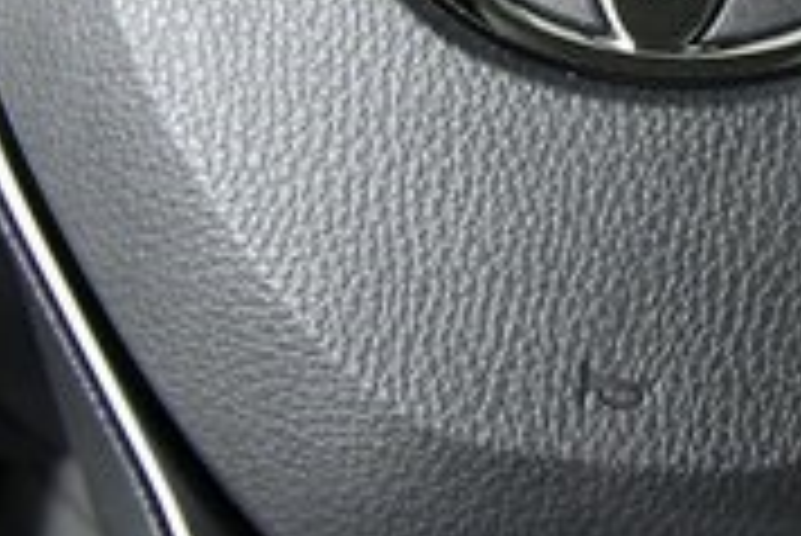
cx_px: 634
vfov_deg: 12.4
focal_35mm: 108
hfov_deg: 18.7
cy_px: -110
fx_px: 2405
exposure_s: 1/250
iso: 7200
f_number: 5.6
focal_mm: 20
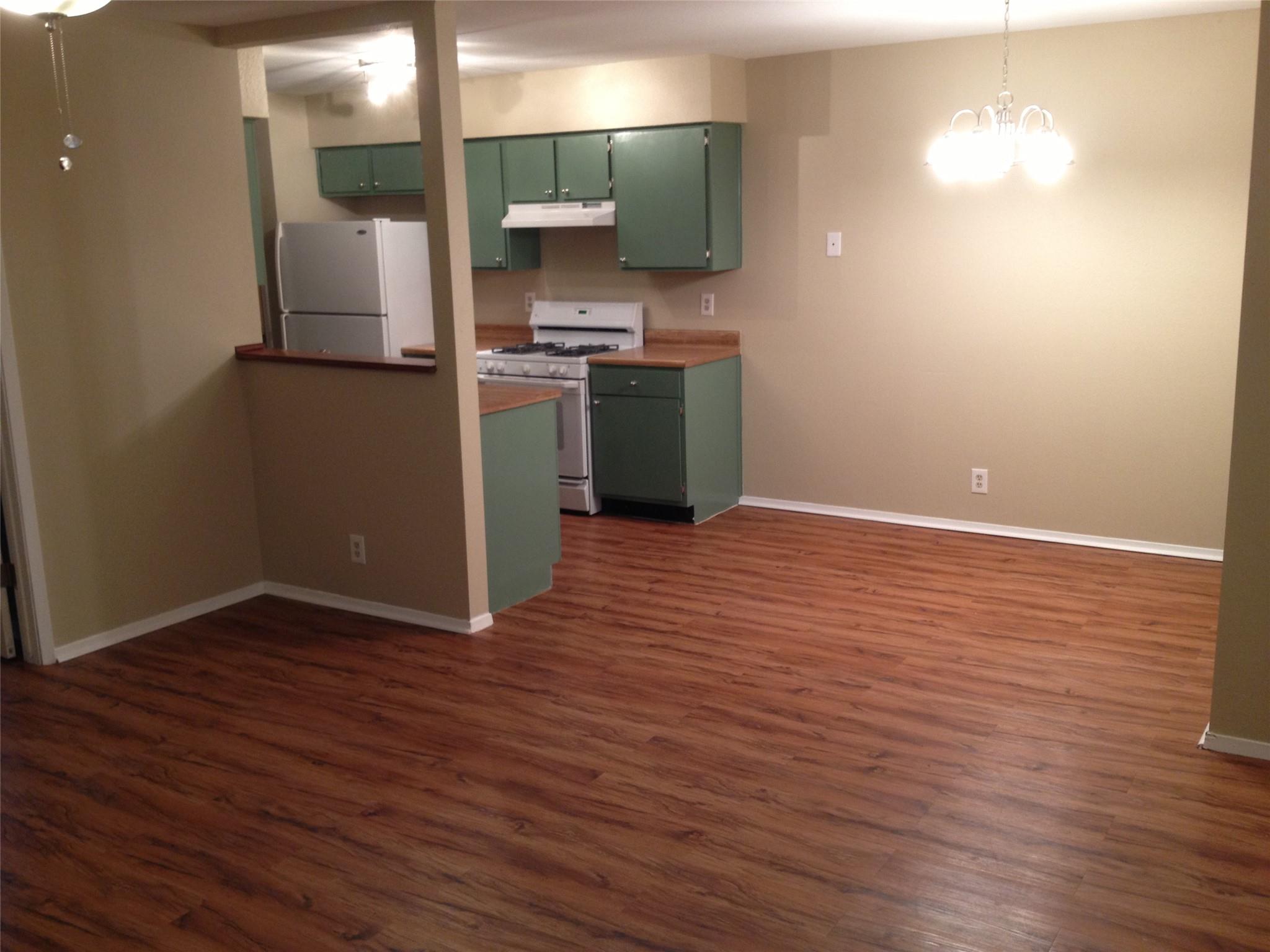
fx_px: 1284
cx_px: 635
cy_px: 476
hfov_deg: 52.6
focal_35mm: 35
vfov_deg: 40.7
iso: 100
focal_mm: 4.28
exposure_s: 1/20
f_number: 2.4
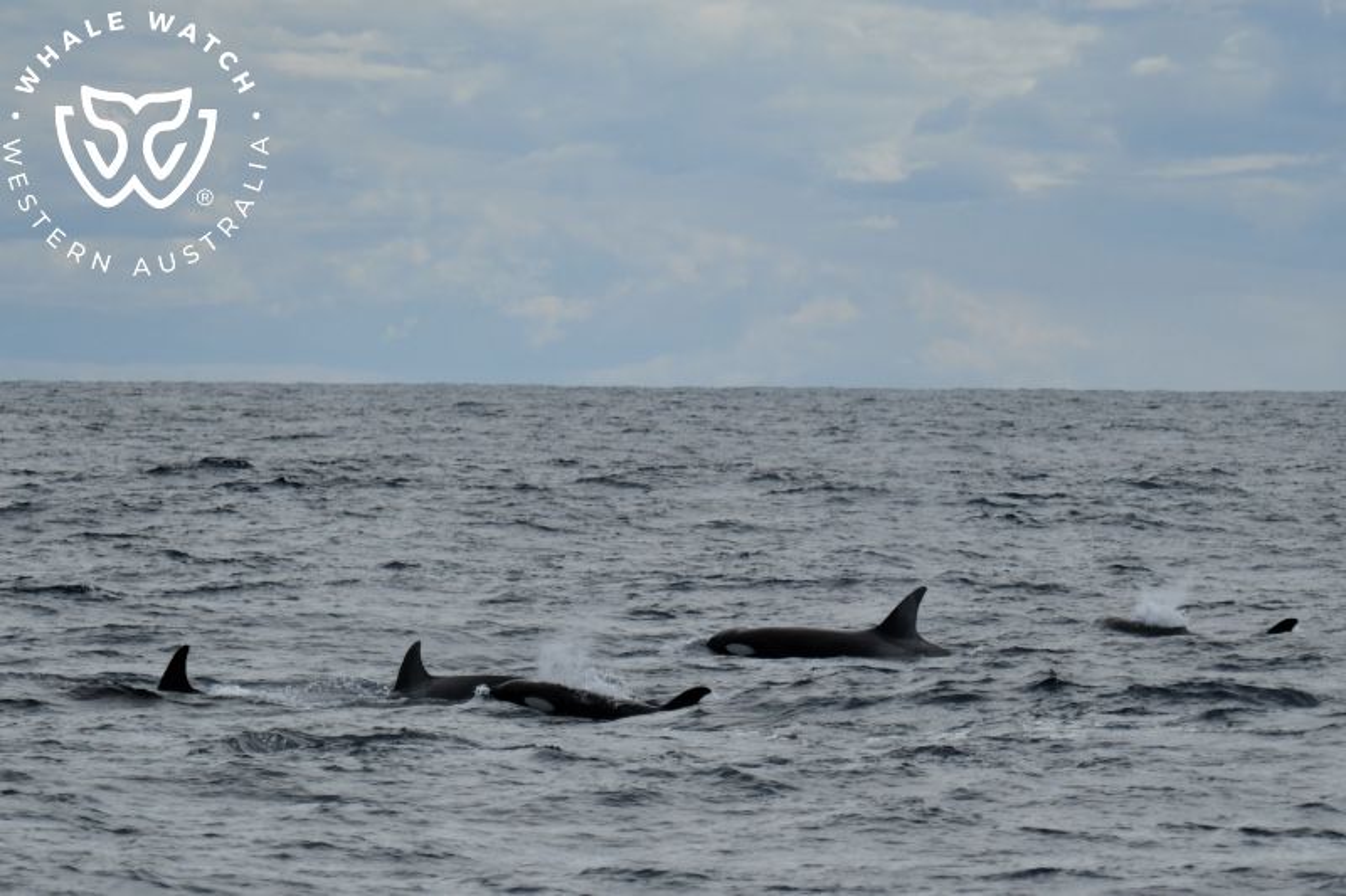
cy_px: 448
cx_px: 673
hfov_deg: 9.4
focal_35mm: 220
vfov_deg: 6.2
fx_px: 8223
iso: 500
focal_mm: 220
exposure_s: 1/8000
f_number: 5.6
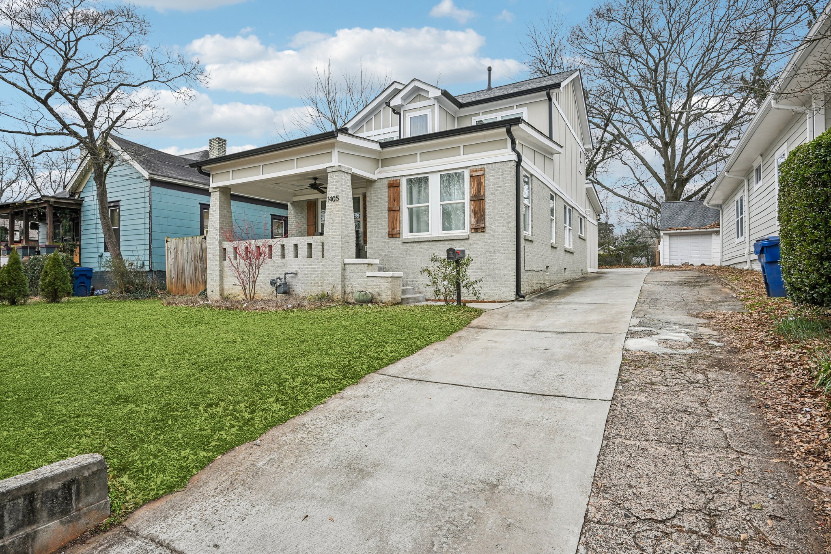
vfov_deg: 64.5
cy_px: 277
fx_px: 439
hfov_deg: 86.9
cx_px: 416
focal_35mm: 19
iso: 100
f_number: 8
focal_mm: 19
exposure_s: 1/200
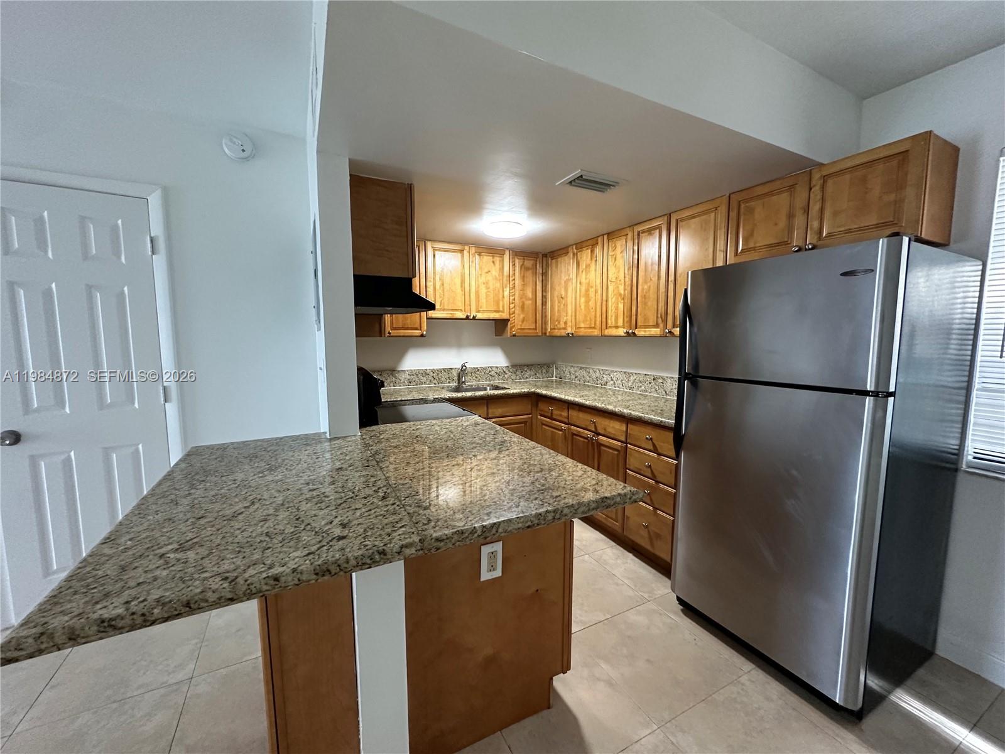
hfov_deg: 102.1
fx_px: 406
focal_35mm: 14
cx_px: 502
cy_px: 377
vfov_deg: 85.7
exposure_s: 1/60
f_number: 2.2
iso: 320
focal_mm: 2.22
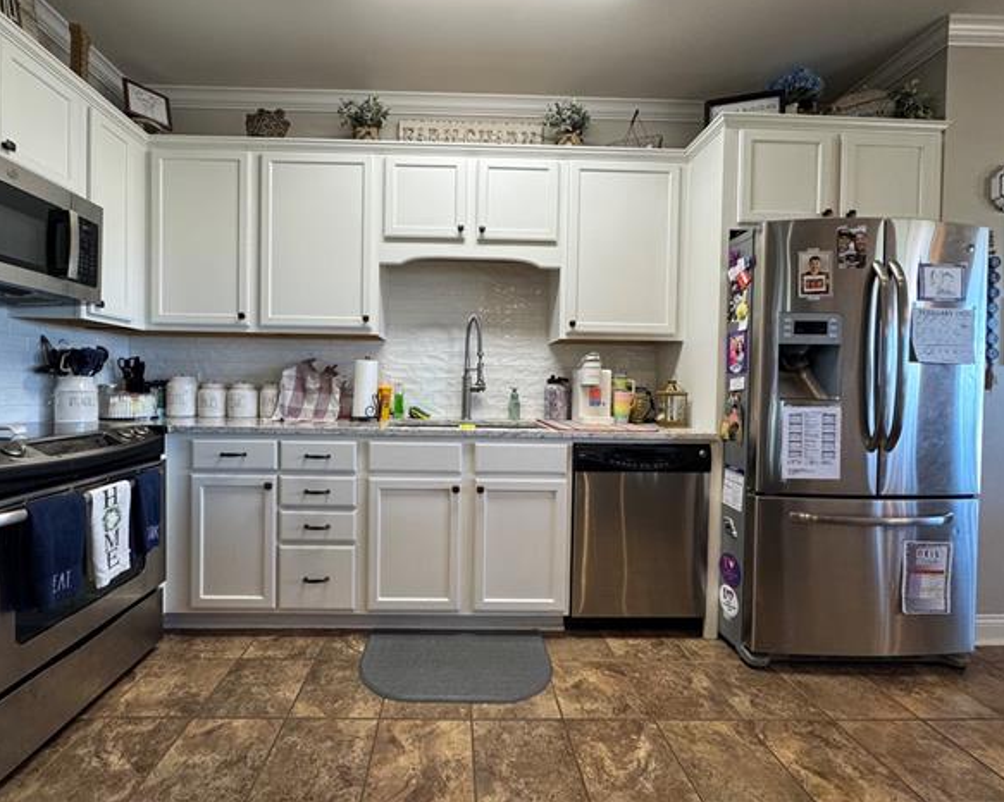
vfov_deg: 84.0
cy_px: 392
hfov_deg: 96.6
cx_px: 462
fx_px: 446
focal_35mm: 15
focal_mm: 2.22
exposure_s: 1/120
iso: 160
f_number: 2.2
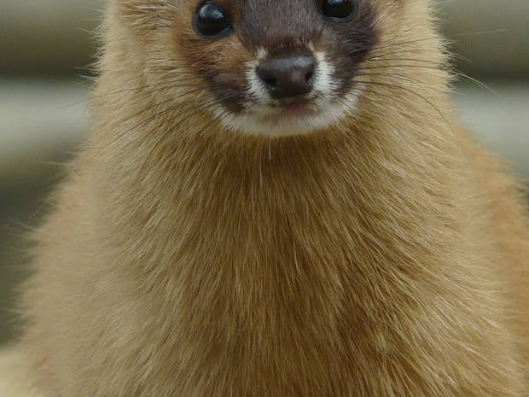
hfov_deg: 2.2
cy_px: 266
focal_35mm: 885
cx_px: 342
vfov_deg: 1.7
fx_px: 13525
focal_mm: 56.4
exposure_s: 1/250
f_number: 5
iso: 100
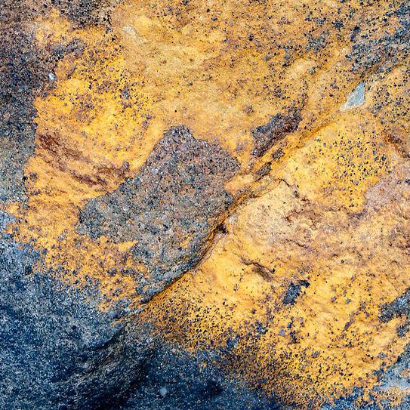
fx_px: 6043
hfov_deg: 3.9
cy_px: -183
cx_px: -164
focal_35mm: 451
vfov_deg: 3.9
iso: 1600
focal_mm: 120
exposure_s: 1/100
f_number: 16
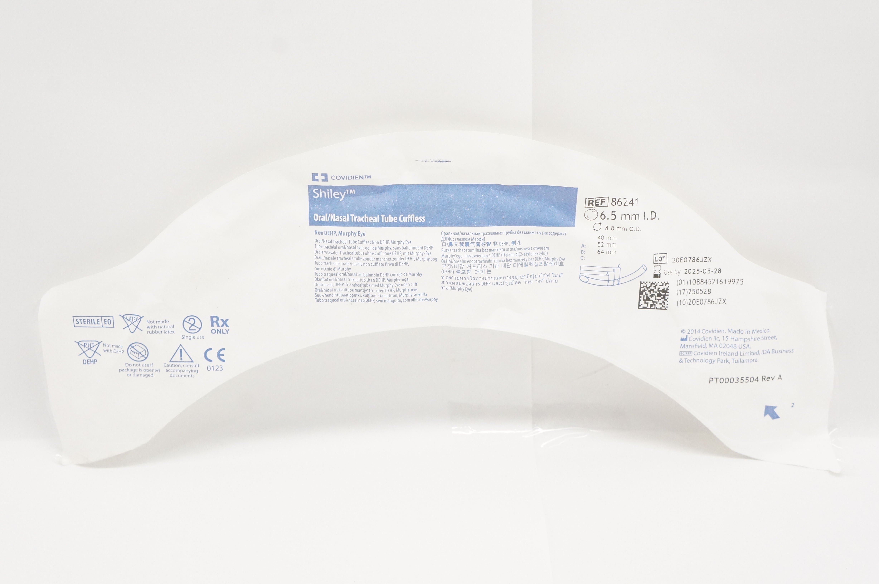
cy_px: 292
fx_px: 1098
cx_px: 440
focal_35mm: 45
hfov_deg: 43.6
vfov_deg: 29.8
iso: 3200
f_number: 8
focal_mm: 30
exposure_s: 1/250
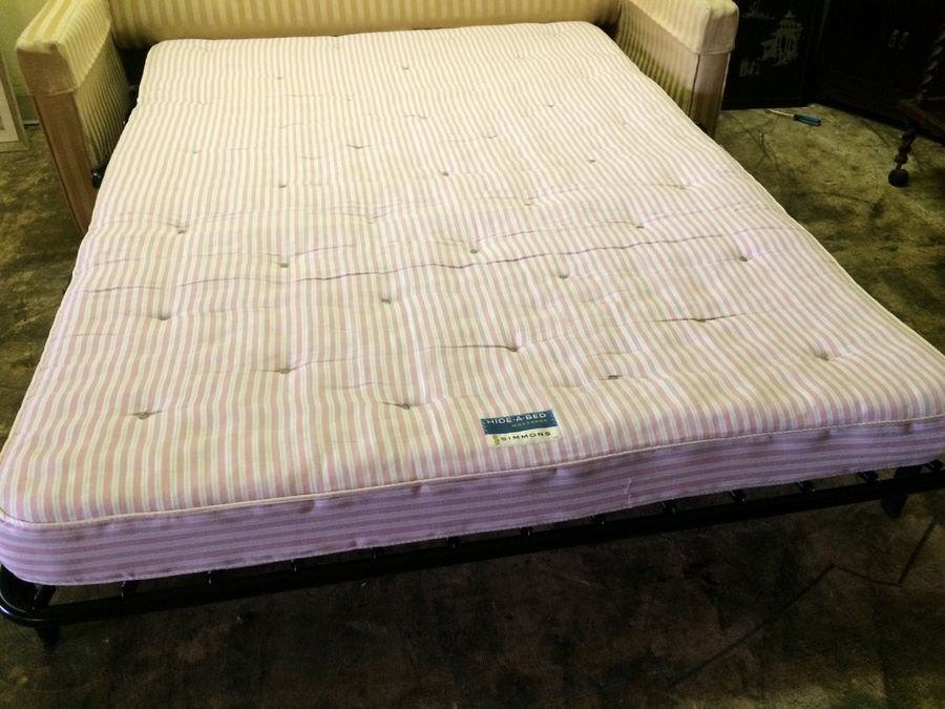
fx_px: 819
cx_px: 472
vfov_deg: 46.8
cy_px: 354
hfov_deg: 60.0
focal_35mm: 30
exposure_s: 1/30
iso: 250
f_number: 2.2
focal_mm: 4.12
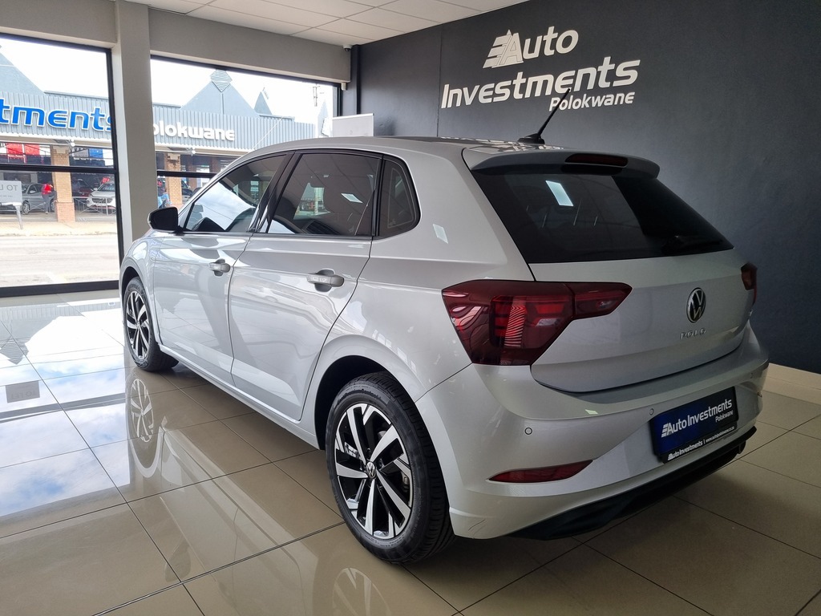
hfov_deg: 67.3
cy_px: 308
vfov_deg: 53.1
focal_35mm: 26
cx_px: 410
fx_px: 617
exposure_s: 1/298
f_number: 1.8
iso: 50
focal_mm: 5.4
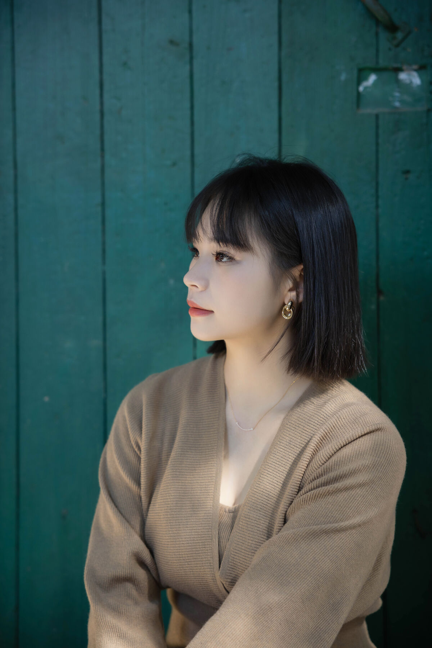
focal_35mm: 70
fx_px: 1260
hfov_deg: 19.5
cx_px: 216
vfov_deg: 28.8
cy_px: 324
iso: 250
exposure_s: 1/80
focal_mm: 70
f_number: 2.8
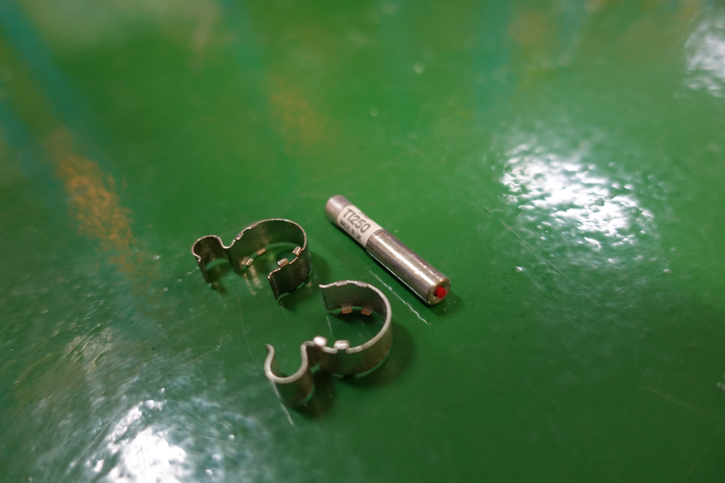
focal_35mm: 24
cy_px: 242
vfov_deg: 53.1
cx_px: 362
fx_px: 483
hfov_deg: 73.7
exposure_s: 1/30
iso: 640
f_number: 1.8
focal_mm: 8.8
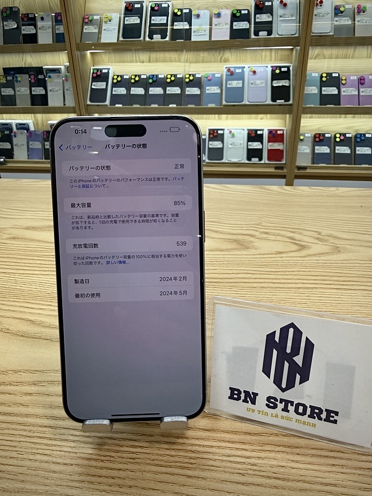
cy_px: 248
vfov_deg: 71.6
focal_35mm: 24
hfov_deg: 56.8
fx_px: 344
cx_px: 186
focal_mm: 2.22
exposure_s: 1/120
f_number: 2.2
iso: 80
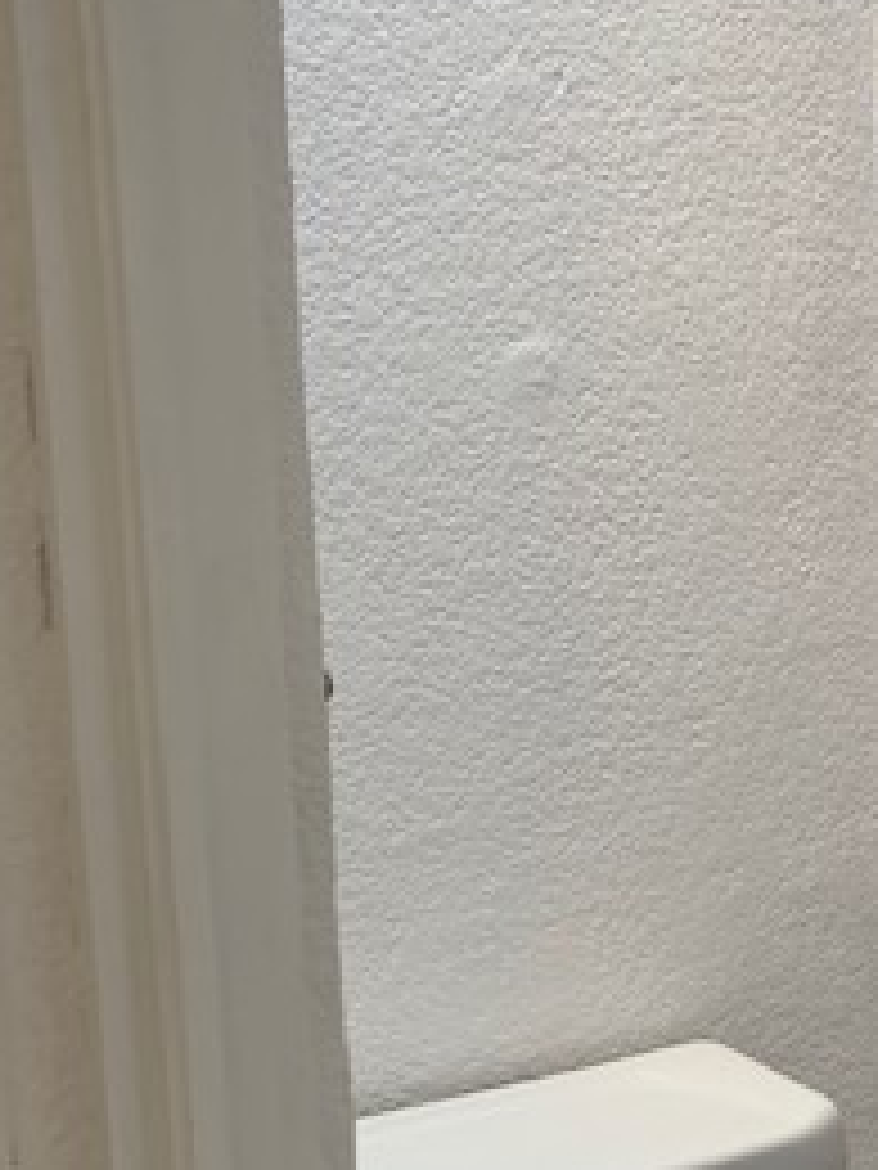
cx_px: 1076
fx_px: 2164
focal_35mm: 64
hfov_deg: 21.2
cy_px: 760
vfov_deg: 30.1
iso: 64
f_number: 1.8
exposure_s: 1/121
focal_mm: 4.25
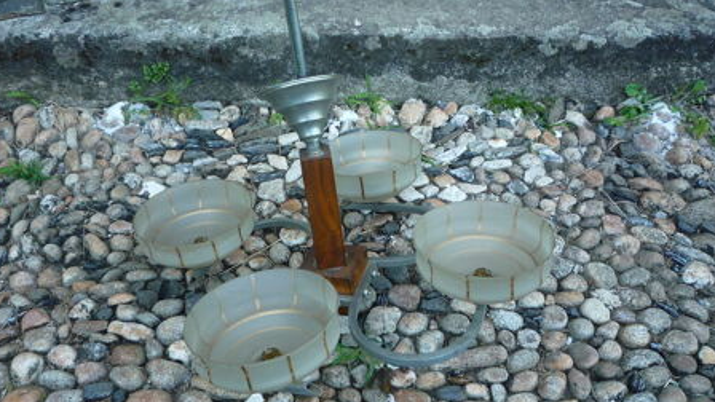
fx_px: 664
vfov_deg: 33.3
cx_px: 340
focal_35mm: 35
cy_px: 120
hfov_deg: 56.6
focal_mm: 5.2
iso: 100
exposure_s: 1/50
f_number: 3.3
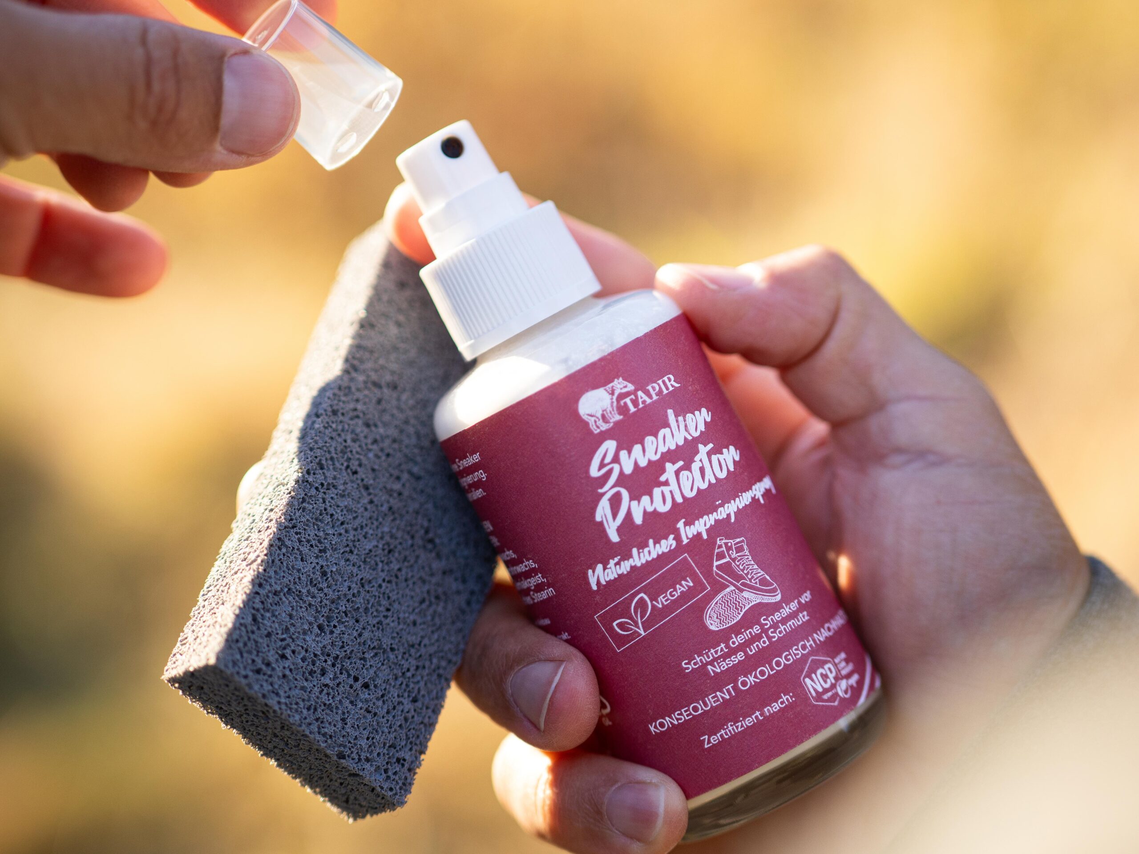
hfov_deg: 21.8
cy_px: 427
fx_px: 2961
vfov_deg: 16.4
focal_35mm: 90
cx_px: 570
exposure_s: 1/1250
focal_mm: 45
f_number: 1.6
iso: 200
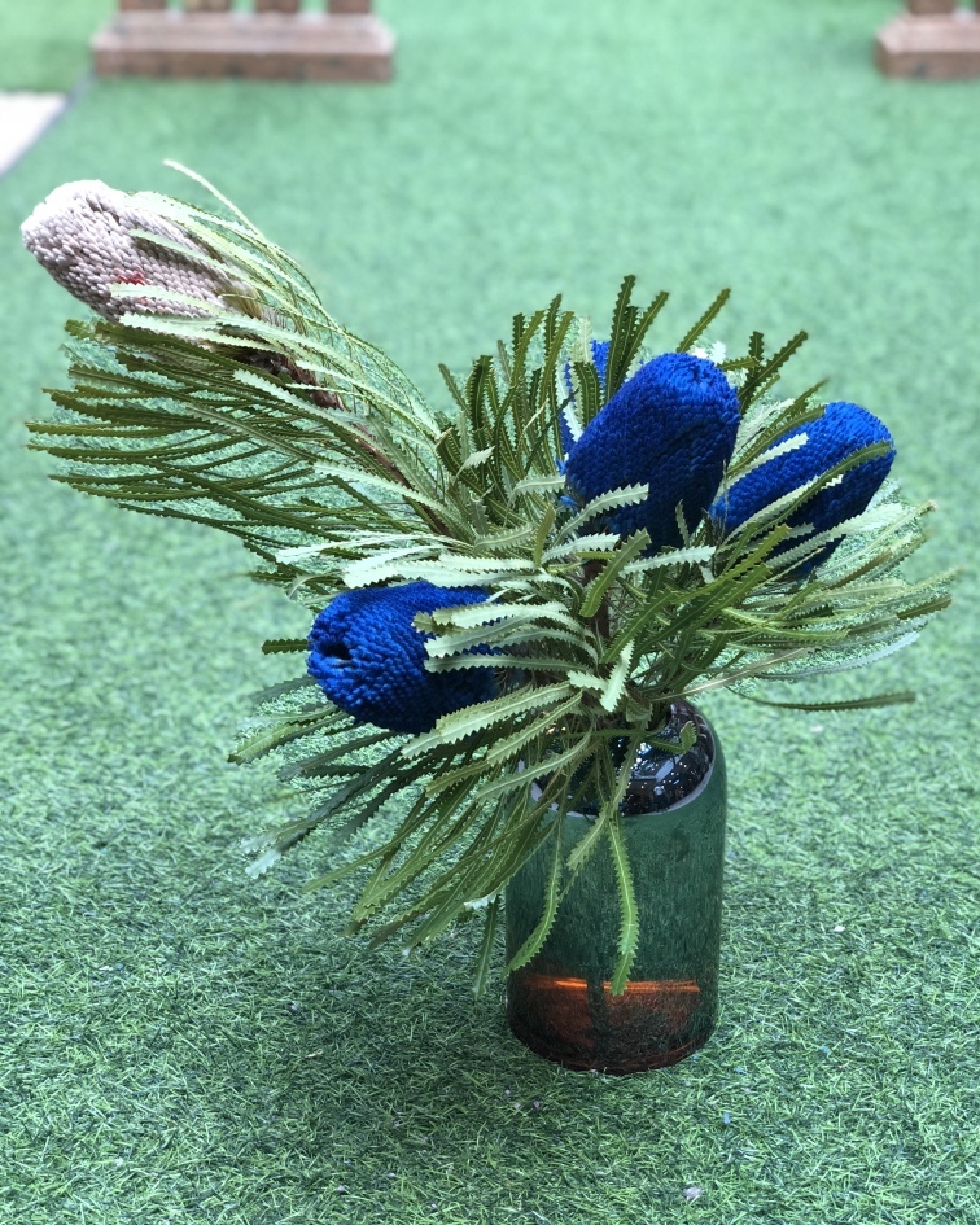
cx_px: 496
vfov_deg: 34.2
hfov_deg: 27.6
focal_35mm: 55
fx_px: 1994
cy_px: 618
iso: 80
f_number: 2.4
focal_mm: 6
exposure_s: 1/50
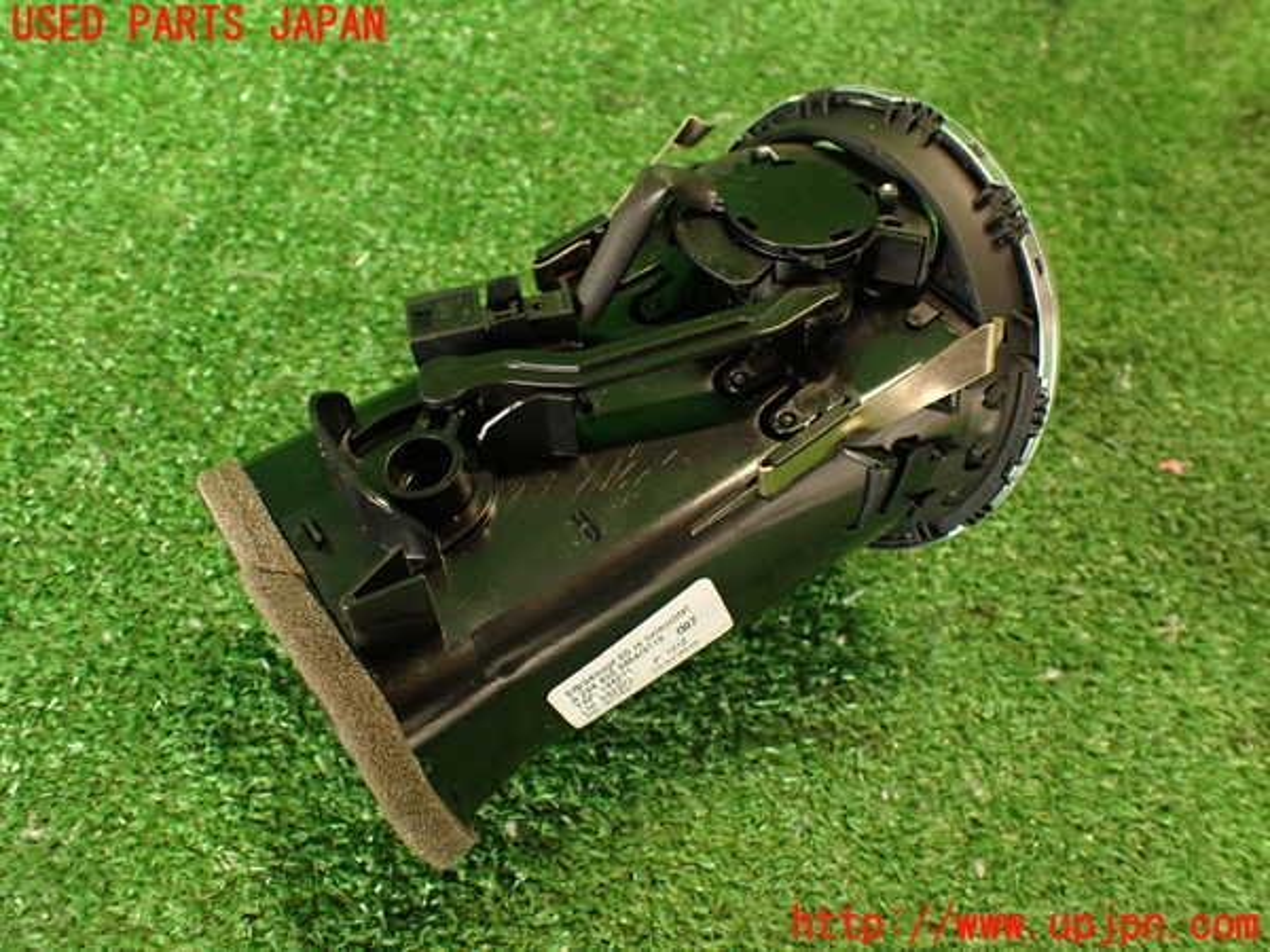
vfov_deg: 46.8
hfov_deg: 60.0
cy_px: 476
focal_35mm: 30
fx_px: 1101
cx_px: 635
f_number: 2.3
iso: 320
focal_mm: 5.4
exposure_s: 1/30
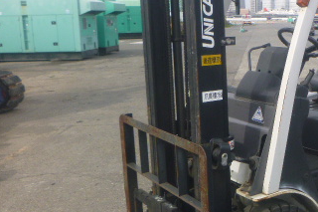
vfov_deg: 25.9
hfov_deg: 36.2
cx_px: 276
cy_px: 94
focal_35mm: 52
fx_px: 459
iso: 100
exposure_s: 1/320
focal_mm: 4.5
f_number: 9
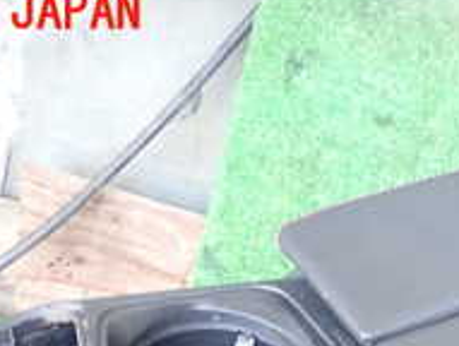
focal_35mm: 94
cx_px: 425
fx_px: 1249
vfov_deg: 14.7
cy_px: 524
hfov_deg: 20.4
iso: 200
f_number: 2.3
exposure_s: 1/30
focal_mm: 5.4
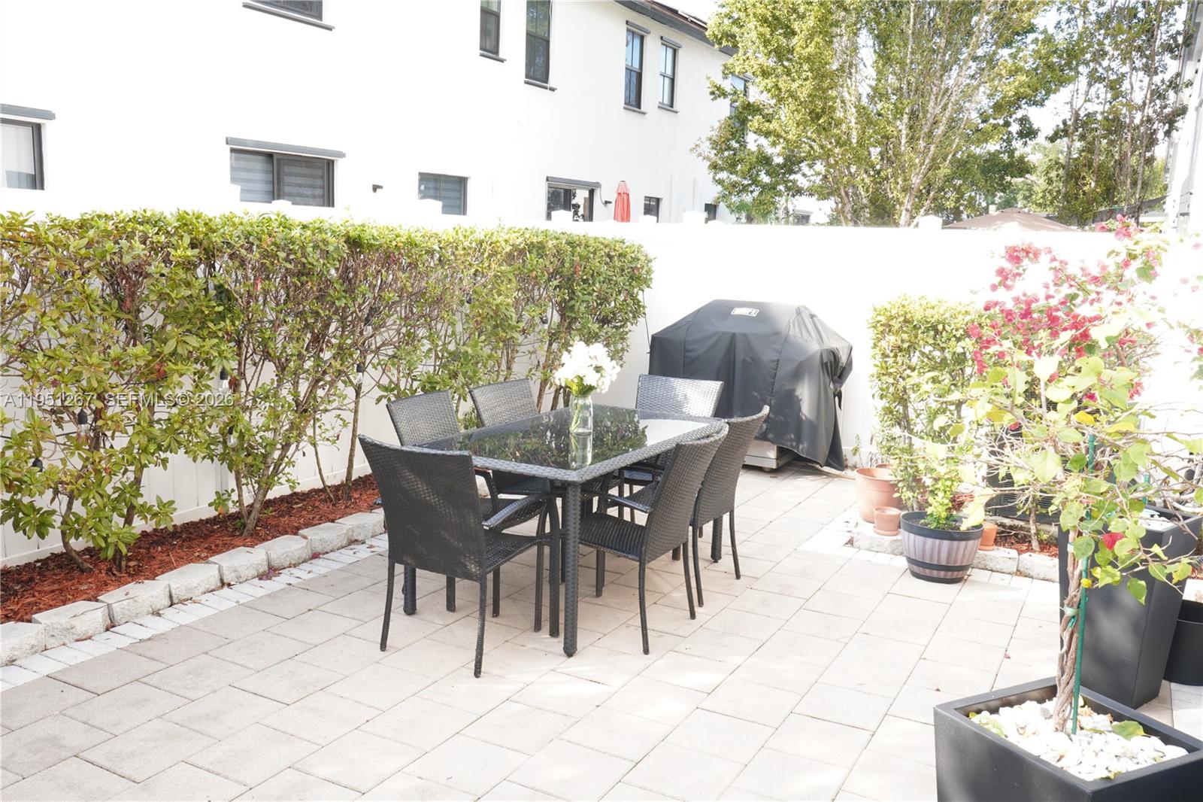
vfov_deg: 43.6
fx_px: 1002
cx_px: 602
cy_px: 401
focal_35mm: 30
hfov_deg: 61.9
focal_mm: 20
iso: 125
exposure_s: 1/5
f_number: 16
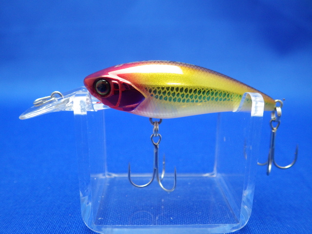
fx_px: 279
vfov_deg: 45.4
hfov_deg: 58.4
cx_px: 156
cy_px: 117
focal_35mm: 31
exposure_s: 1/45
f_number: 2.3
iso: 320
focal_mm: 5.5
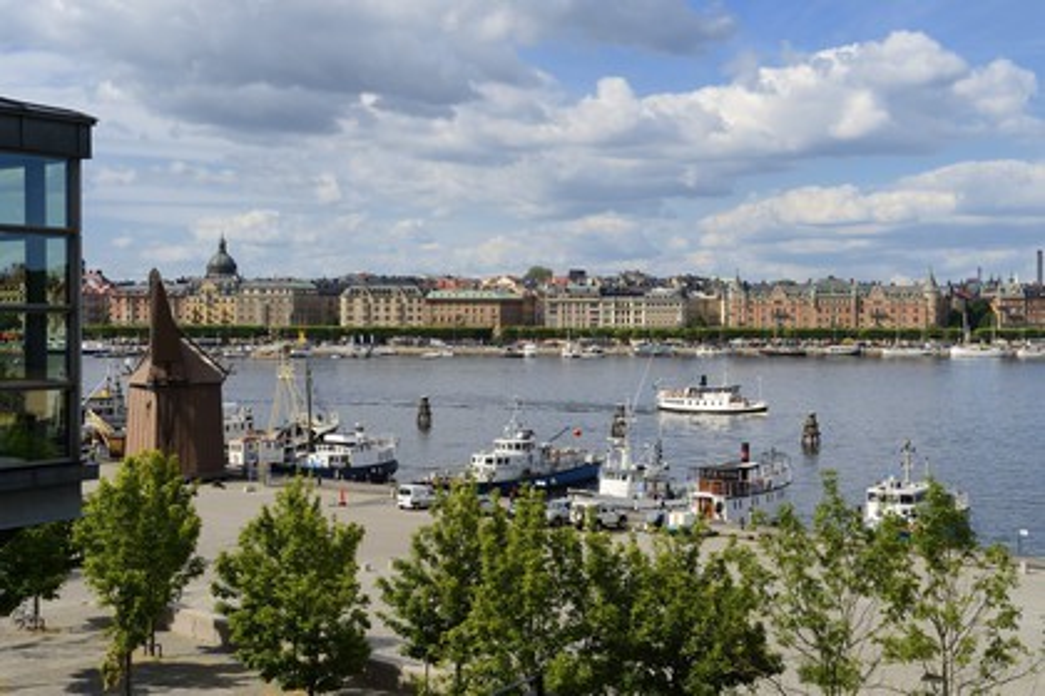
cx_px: 522
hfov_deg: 44.5
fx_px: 1277
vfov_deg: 30.5
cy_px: 348
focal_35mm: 44
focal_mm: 44
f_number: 13
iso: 250
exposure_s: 1/320
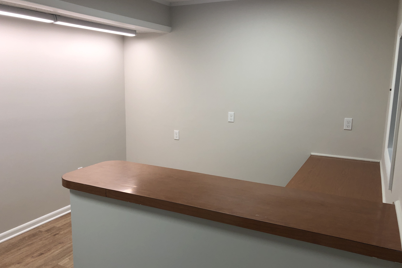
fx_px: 335
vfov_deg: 43.6
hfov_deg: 61.9
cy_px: 138
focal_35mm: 30
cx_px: 206
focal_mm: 3.99
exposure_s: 1/120
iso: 40
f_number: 1.8
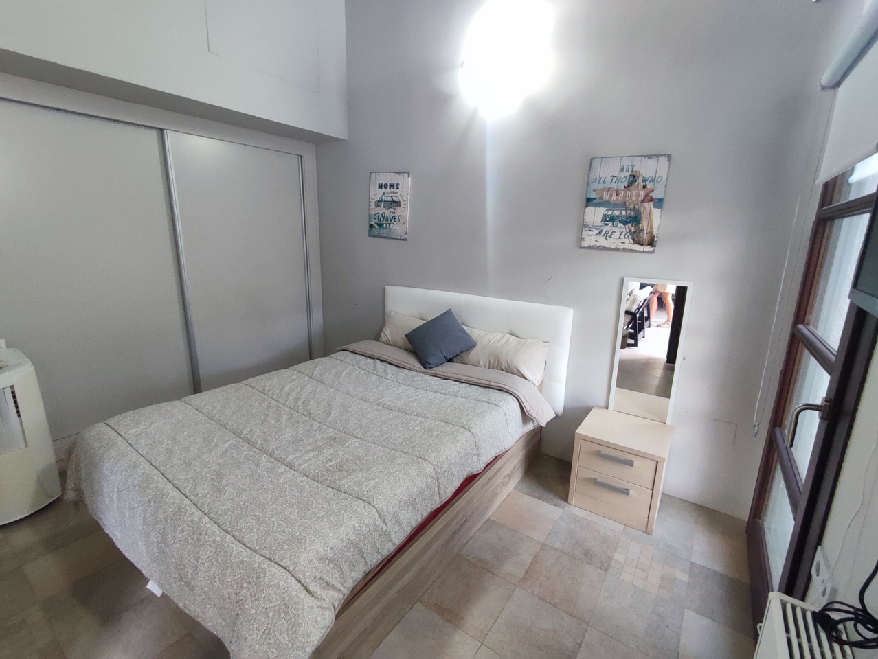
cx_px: 439
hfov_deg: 94.5
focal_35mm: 16
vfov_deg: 78.2
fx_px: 406
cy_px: 330
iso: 451
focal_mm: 1.65
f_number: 2.2
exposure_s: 1/60
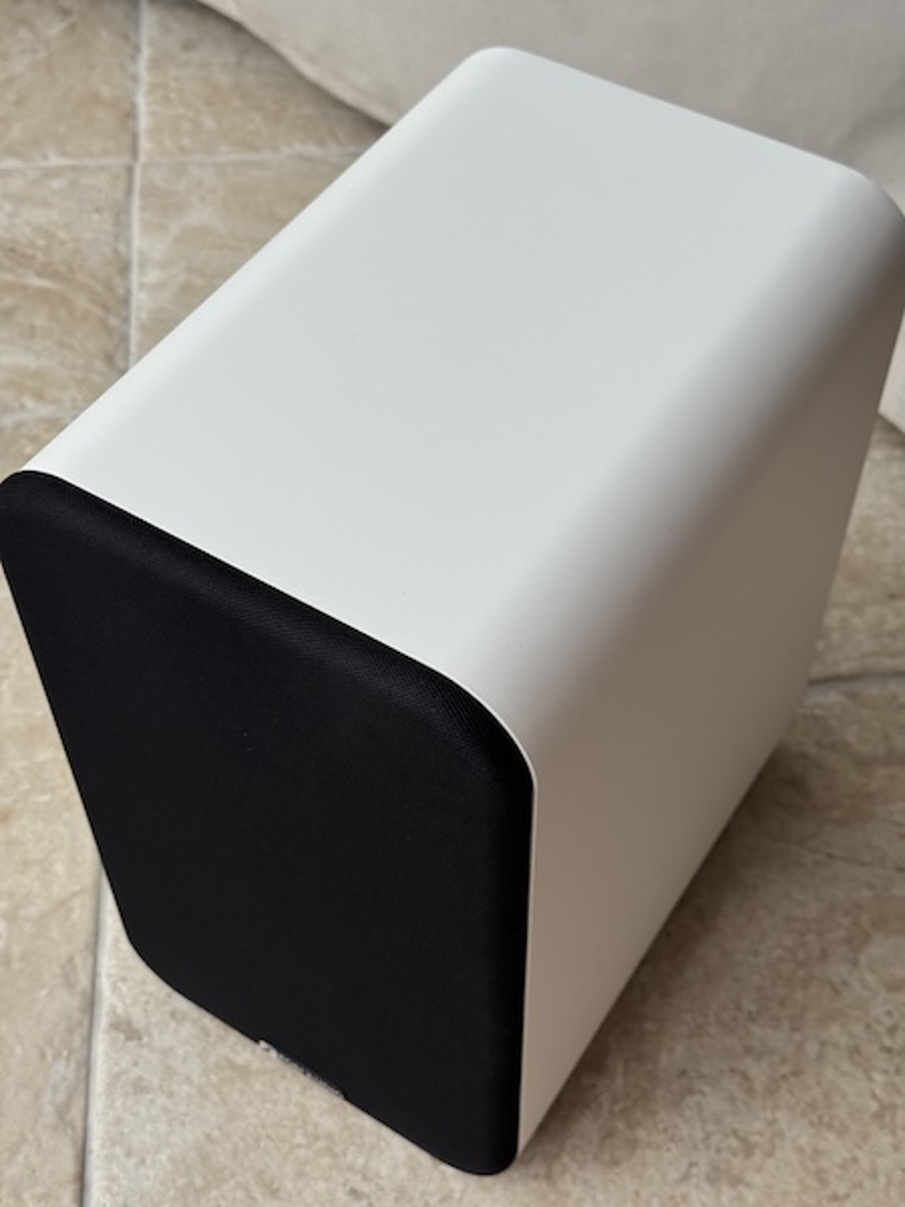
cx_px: 452
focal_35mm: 48
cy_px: 604
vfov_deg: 39.7
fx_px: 1673
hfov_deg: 30.3
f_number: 1.78
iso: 64
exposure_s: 1/457
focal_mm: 6.76
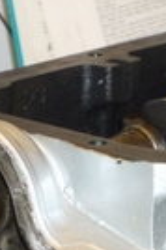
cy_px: 425
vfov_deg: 8.0
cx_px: 4
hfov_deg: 5.5
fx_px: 1727
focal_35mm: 249
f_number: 4.3
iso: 100
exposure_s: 1/40
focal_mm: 8.8
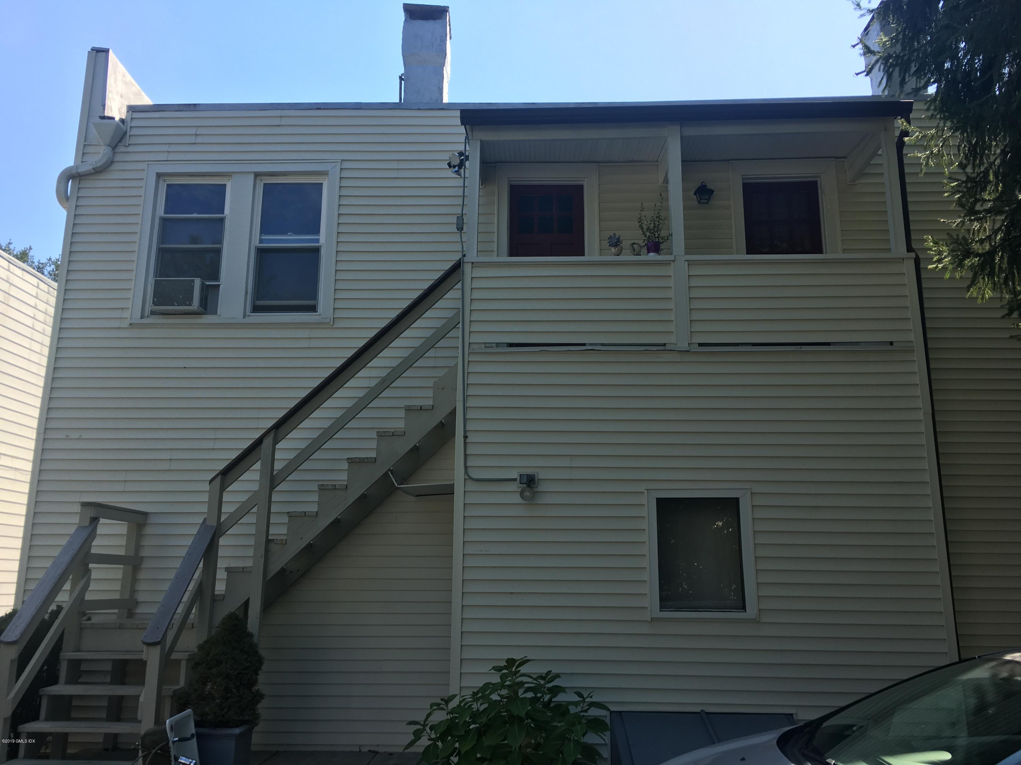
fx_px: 855
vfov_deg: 48.2
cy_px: 382
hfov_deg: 61.7
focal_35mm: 29
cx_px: 510
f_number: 2.2
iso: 25
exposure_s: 1/836
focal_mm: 4.15
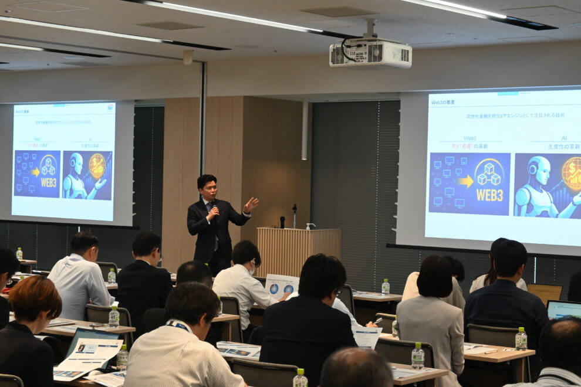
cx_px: 290
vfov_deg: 18.2
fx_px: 1210
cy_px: 194
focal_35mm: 75
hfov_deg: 27.0
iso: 2000
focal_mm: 50
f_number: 6.3
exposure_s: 1/125
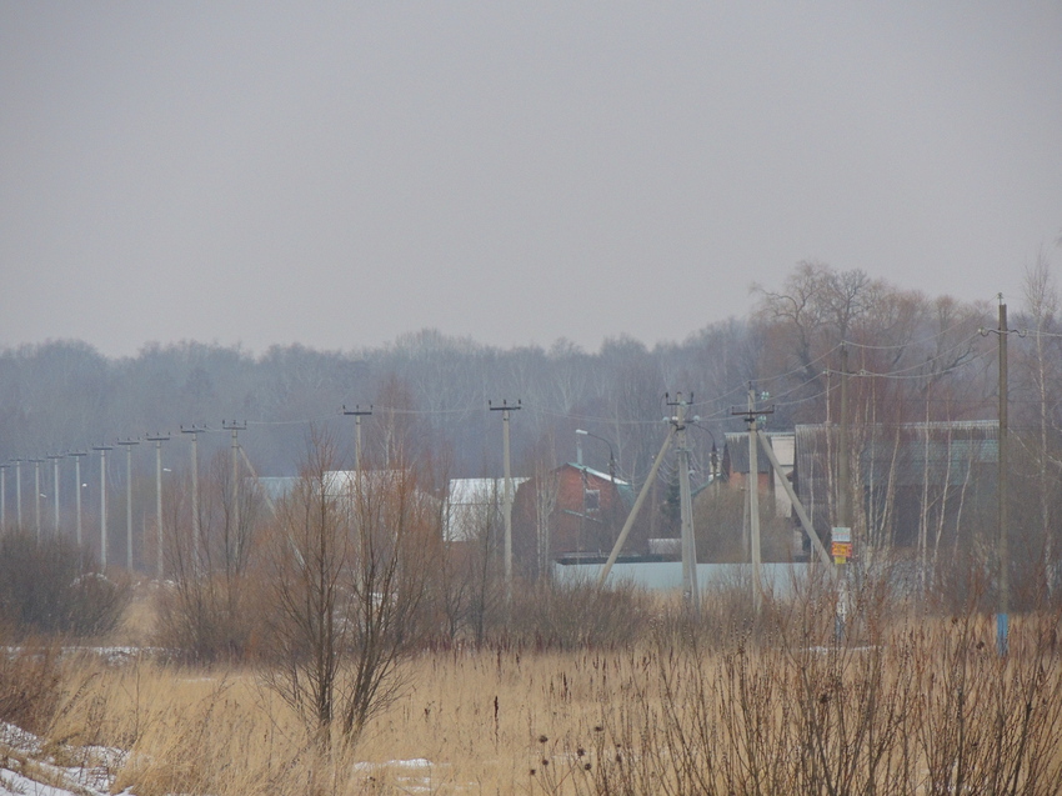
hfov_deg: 4.2
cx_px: 531
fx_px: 14415
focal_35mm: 470
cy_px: 398
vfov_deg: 3.2
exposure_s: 1/200
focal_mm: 83.8
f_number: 4.9
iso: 400
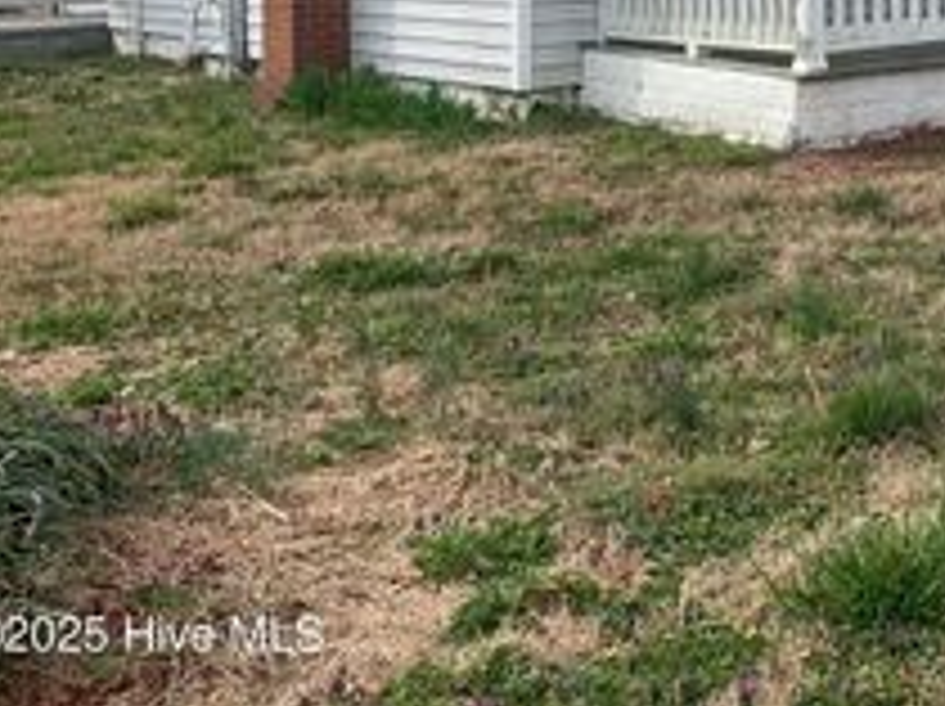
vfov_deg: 21.9
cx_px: 1089
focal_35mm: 62
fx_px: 1691
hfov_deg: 27.9
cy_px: -133
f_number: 1.8
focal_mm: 4.25
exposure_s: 1/1812
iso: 25
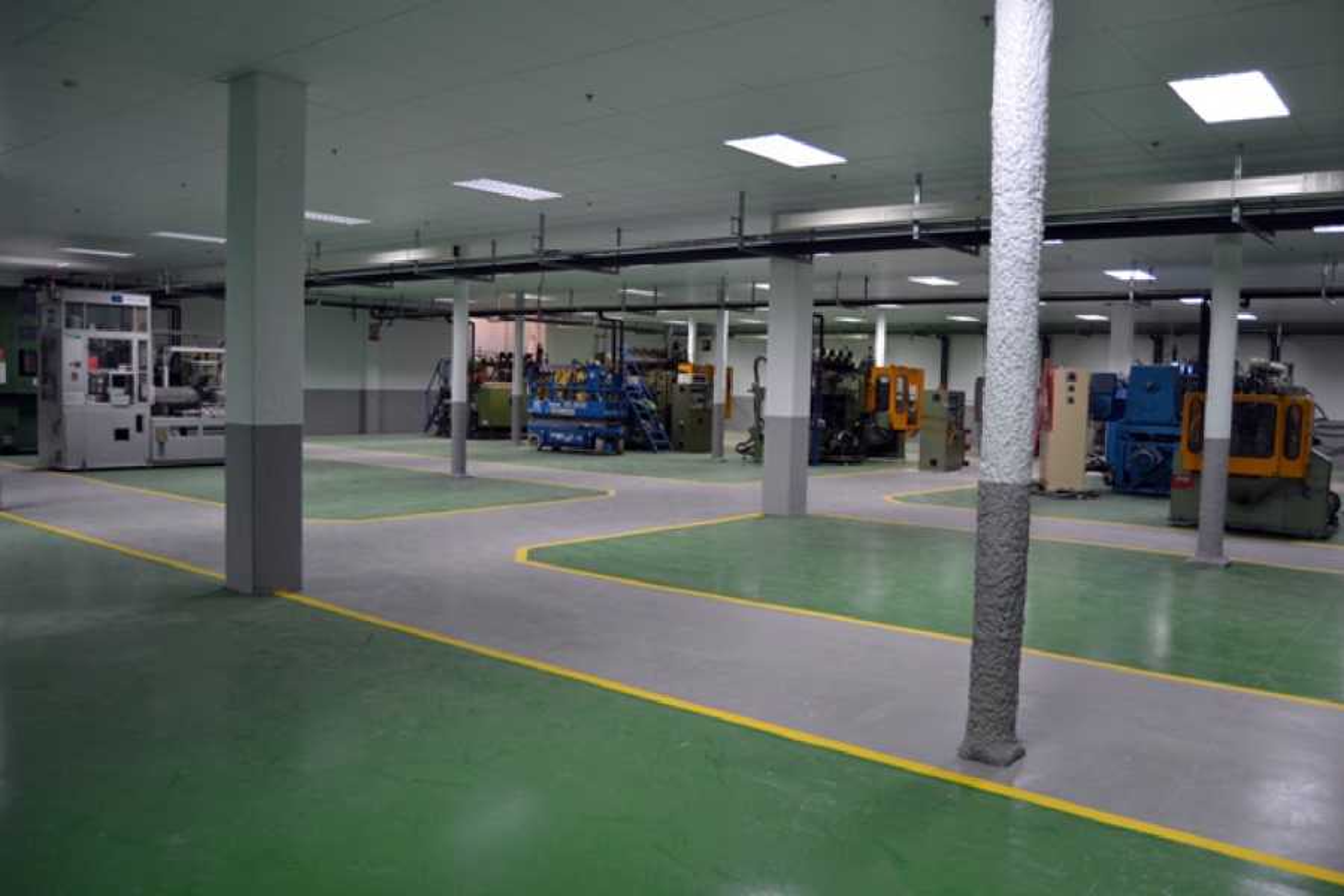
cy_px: 448
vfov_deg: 47.9
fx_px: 1008
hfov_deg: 67.4
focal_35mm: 27
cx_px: 672
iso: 400
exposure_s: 1/60
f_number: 3.5
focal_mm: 18
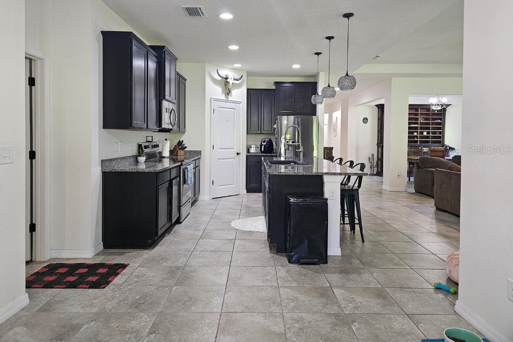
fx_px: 342
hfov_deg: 73.8
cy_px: 149
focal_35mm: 24
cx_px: 257
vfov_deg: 53.0
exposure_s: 1/120
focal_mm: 5.4
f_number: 1.8
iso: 800
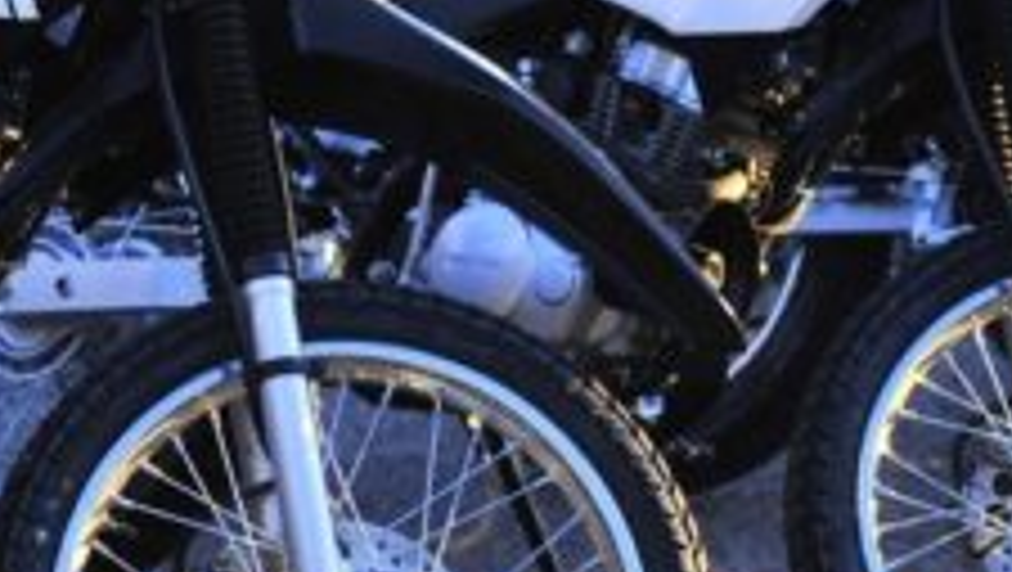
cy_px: -182
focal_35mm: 244
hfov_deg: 8.8
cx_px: 315
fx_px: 6553
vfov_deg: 5.0
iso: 250
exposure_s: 1/400
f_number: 3.2
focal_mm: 70
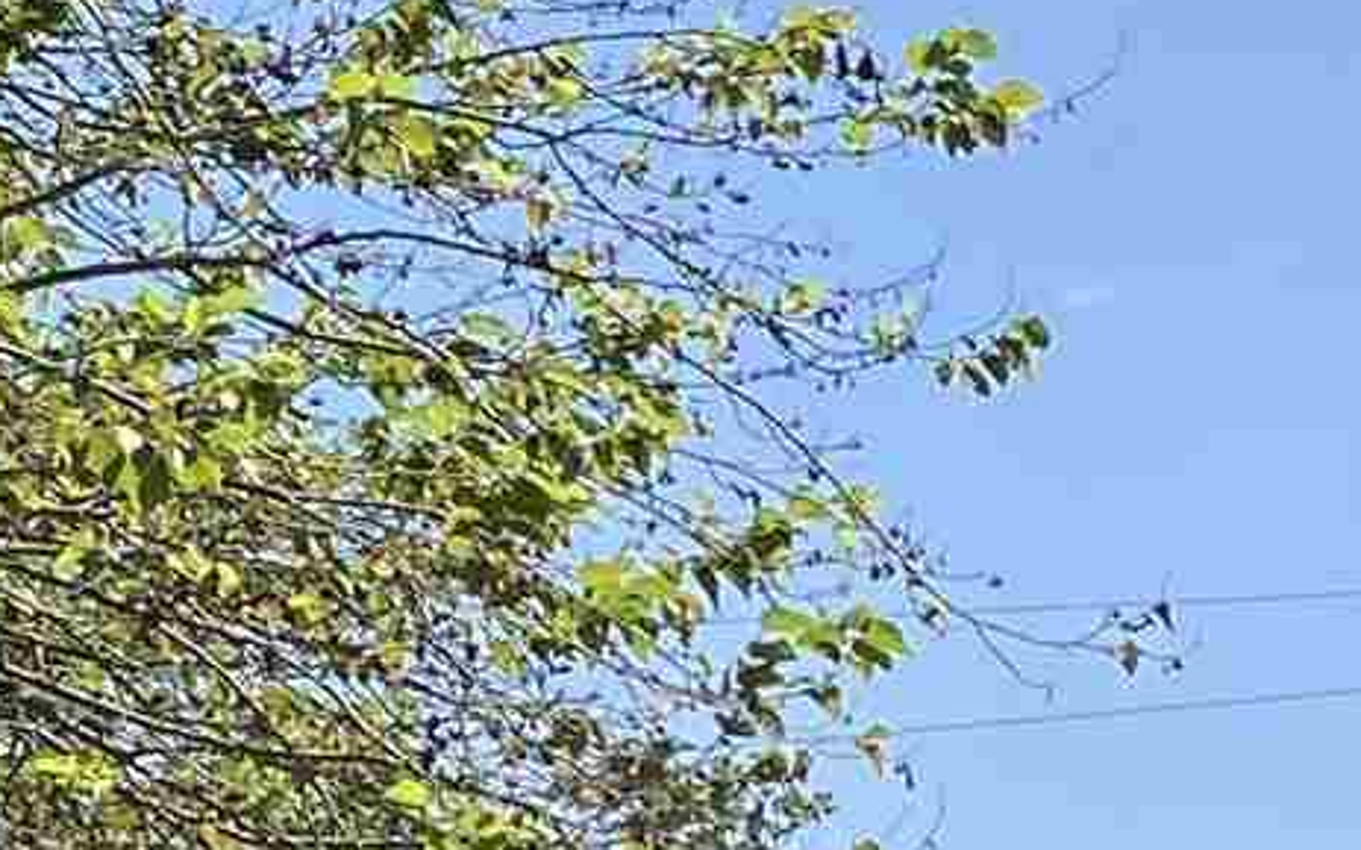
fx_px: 7304
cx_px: 103
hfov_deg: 10.6
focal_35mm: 197
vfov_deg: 6.4
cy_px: 2006
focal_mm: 3.99
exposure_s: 1/1621
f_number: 1.8
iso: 32
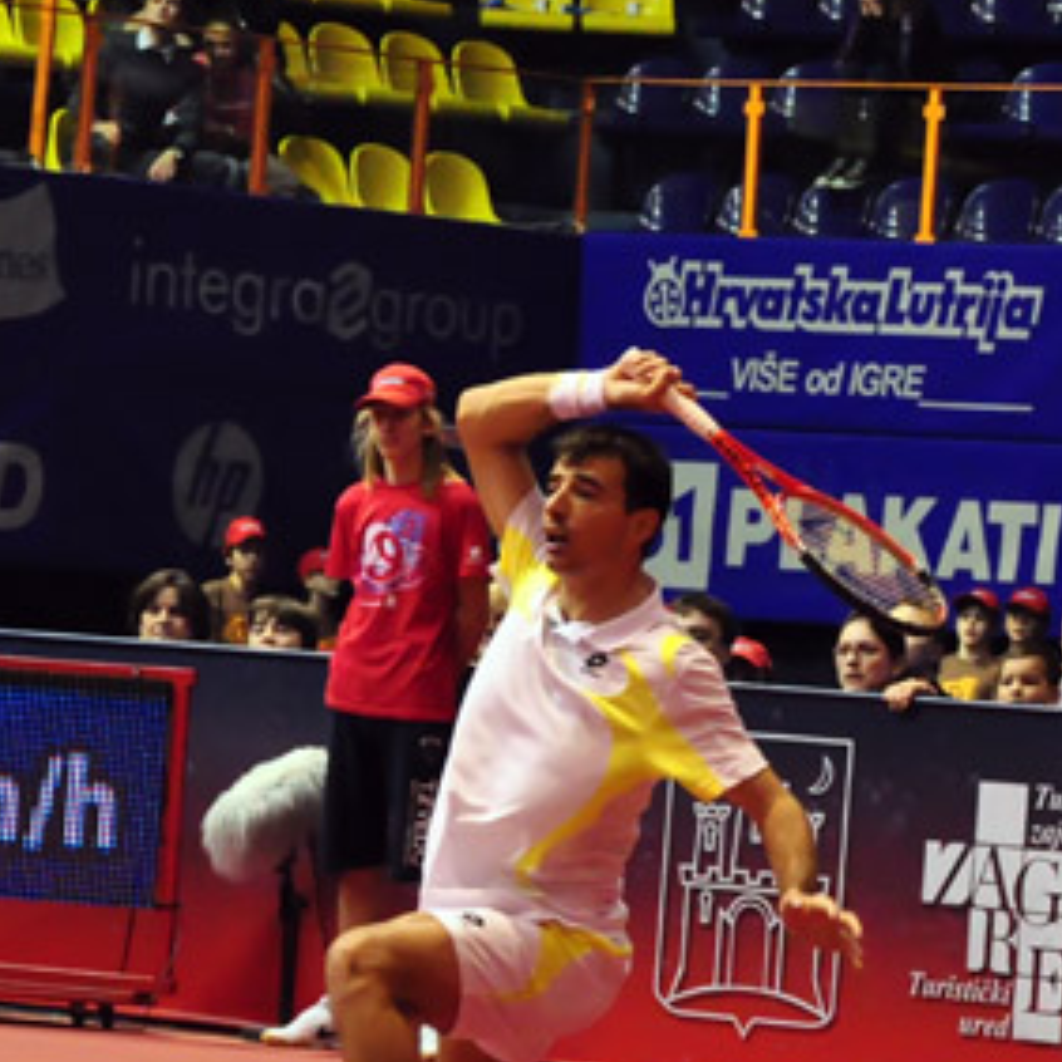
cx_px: 260
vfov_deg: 6.5
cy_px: 582
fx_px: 9413
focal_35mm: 271
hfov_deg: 6.5
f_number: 5.3
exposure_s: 1/320
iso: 2500
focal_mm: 75
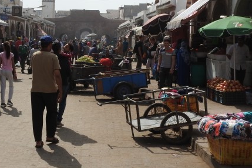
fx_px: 448
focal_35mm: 64
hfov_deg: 30.9
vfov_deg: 21.1
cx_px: 66
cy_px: 53
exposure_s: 1/1600
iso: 100
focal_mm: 5.9
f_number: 4
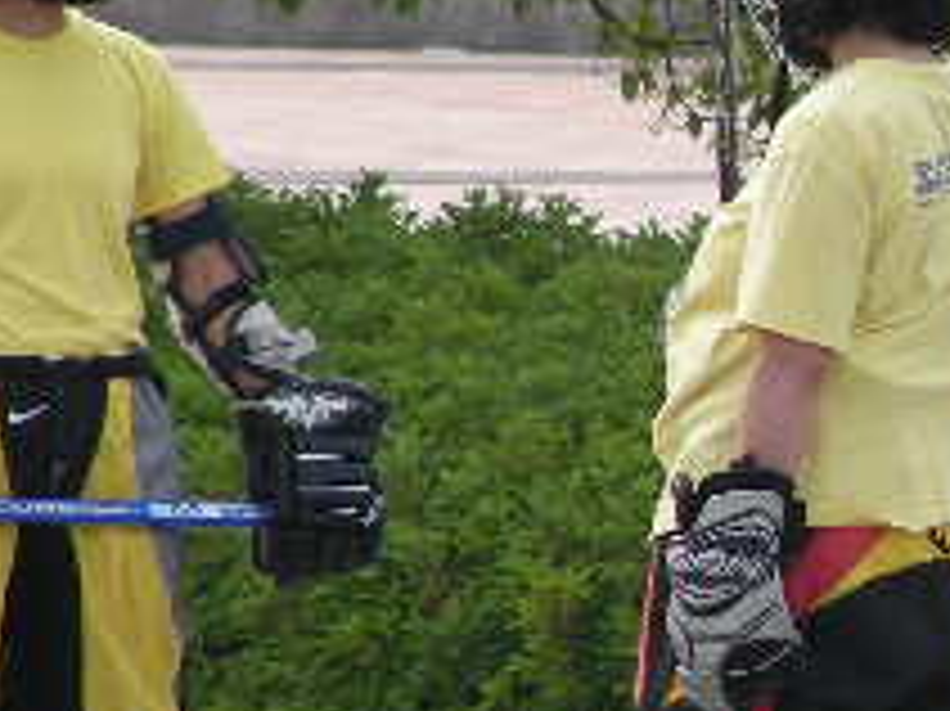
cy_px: 454
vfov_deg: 1.3
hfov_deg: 1.7
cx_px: 1144
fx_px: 31625
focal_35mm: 1153
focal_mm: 63.3
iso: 50
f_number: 4
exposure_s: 1/178
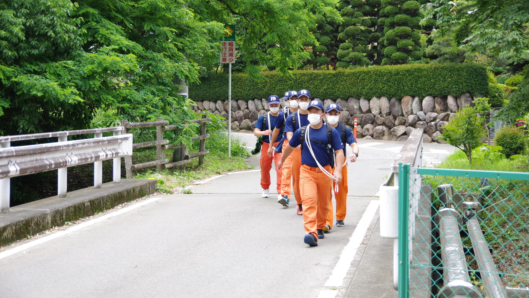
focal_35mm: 76
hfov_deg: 27.9
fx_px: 1066
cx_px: 265
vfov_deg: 15.9
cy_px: 137
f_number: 4.5
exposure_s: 1/100
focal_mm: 48
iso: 100
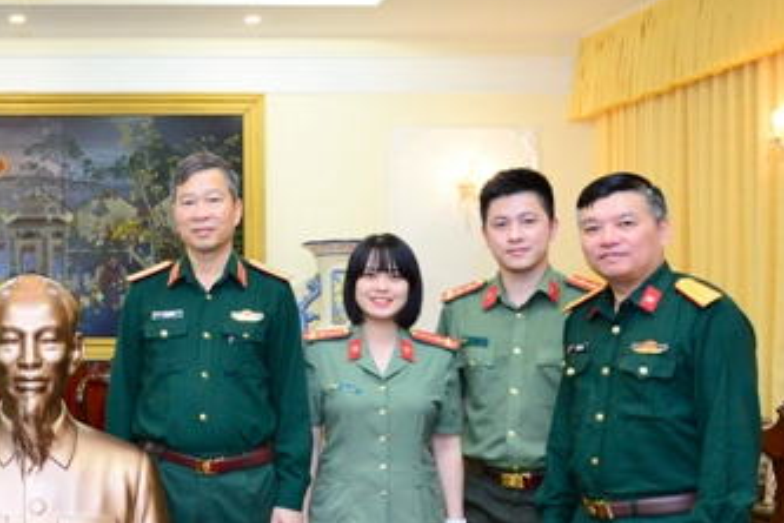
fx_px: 1176
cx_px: -6
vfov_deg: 24.9
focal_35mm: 54
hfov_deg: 33.6
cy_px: 344
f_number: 6.3
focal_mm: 24
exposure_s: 1/100
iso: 2000
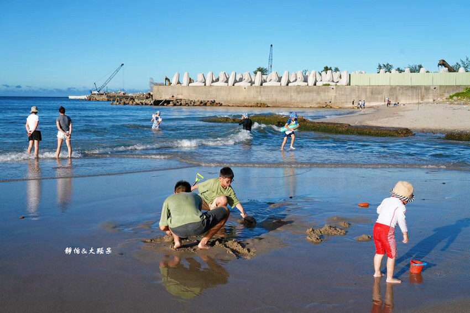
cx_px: 235
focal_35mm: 40
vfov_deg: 33.4
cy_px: 156
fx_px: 522
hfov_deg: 48.5
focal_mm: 40
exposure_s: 1/800
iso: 320
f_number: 8
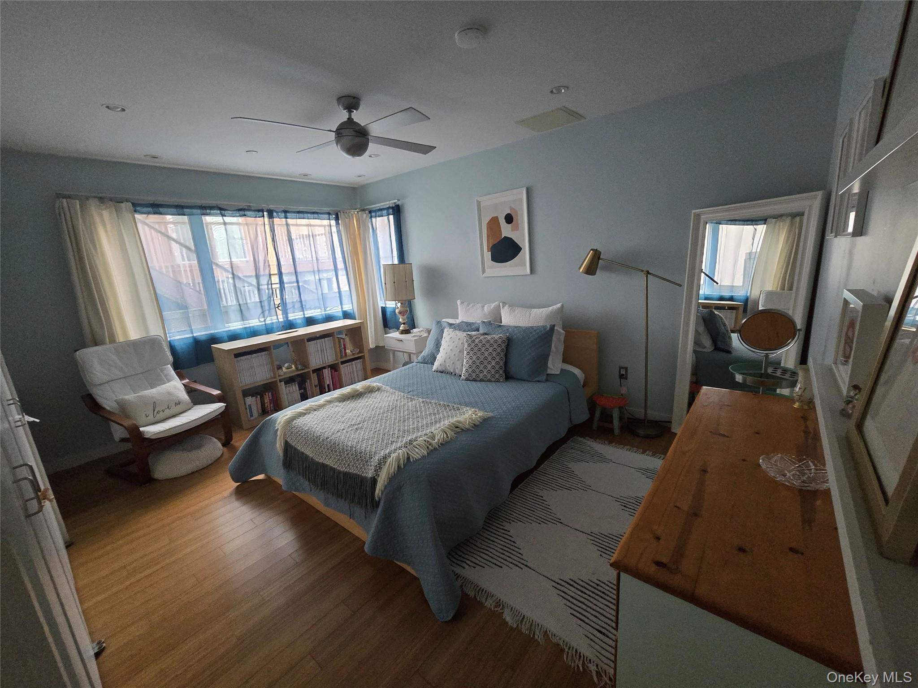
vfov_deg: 89.9
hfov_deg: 106.2
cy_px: 344
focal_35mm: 13
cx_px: 459
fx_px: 345
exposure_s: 1/60
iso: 800
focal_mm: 2.2
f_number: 2.2
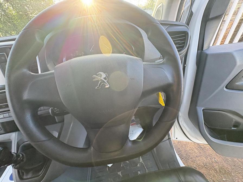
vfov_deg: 85.7
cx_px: 122
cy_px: 91
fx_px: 98
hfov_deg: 102.1
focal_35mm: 14
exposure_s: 1/72
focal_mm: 2.22
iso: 200
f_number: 2.2
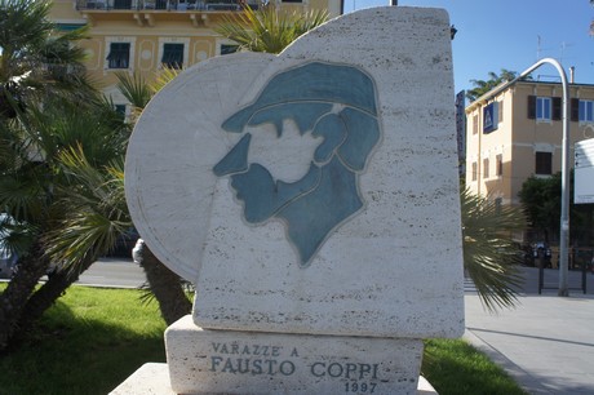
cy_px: 198
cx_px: 297
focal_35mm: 30
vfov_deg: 43.5
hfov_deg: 62.0
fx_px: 495
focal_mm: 20
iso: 200
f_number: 8
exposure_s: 1/250
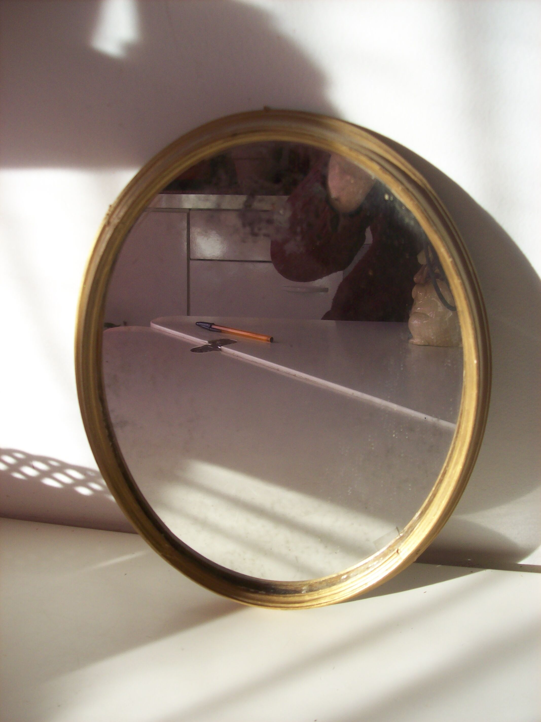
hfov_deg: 39.6
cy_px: 361
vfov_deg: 51.4
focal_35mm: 36
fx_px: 751
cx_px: 270
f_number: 2.7
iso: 80
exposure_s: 1/119
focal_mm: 6
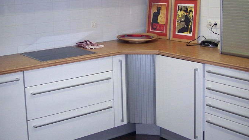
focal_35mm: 57
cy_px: 35
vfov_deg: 20.9
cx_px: 124
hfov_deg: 36.6
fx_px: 376
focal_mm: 8
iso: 140
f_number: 2.8
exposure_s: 1/60
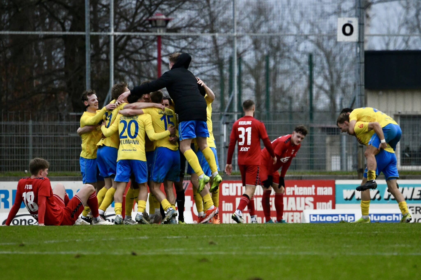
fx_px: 4677
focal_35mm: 400
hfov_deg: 5.2
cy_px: 140
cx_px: 210
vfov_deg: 3.4
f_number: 5.6
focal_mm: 400
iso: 8000
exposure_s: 1/1600
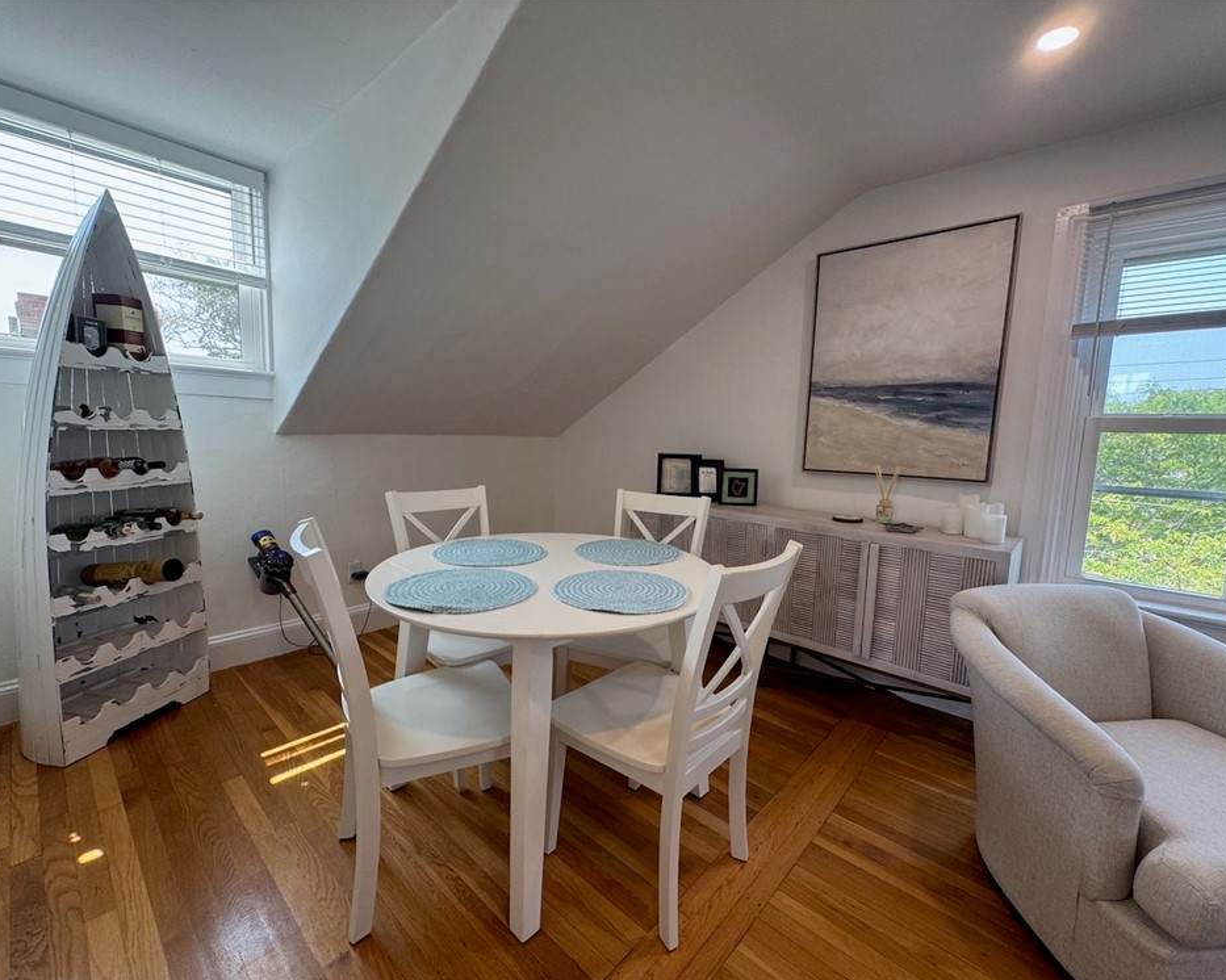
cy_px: 499
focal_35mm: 15
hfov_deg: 96.8
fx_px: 544
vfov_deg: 84.0
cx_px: 623
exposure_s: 1/99
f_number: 2.2
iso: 80
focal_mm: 2.22
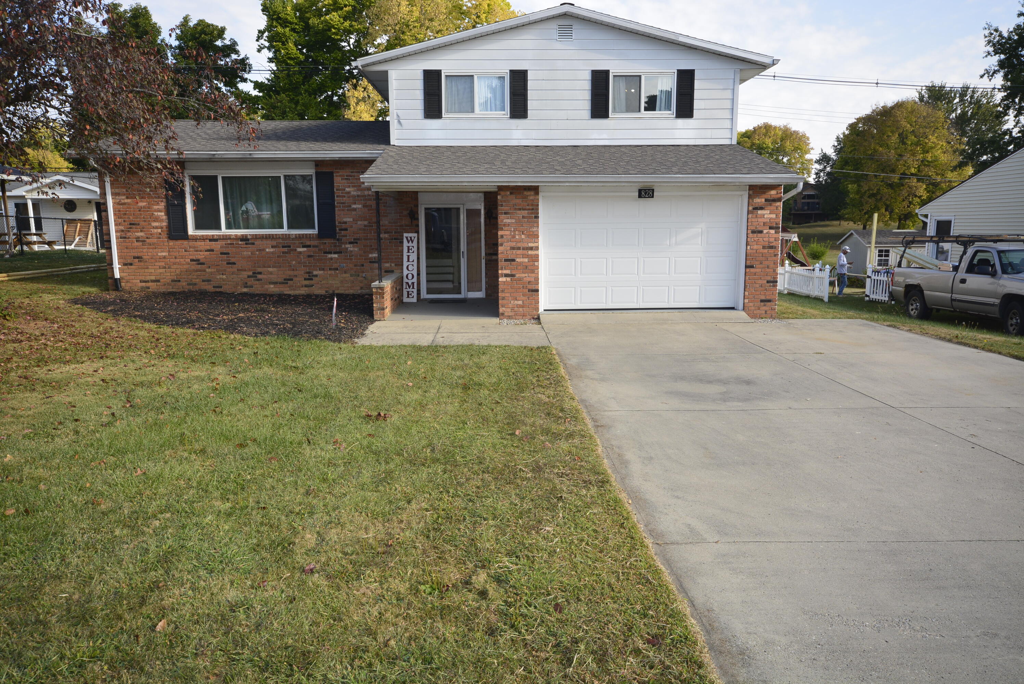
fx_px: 769
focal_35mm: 27
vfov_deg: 48.0
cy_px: 342
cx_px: 512
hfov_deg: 67.3
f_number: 10
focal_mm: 18
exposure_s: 1/200
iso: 320
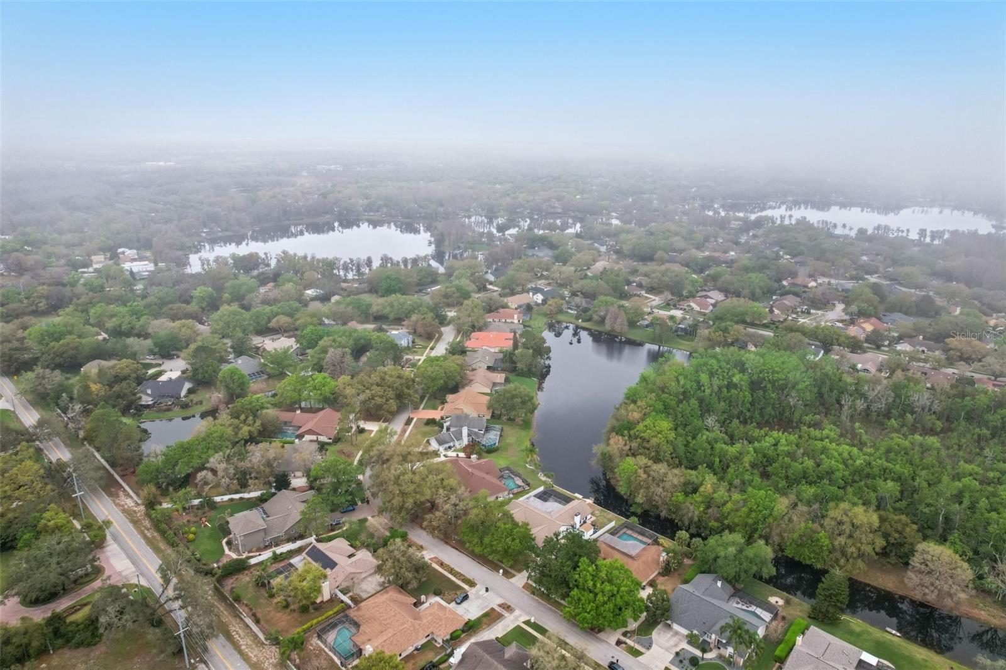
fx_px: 615
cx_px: 503
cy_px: 335
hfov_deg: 78.6
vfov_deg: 57.2
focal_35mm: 22
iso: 130
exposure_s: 1/800
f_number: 2.8
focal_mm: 8.4
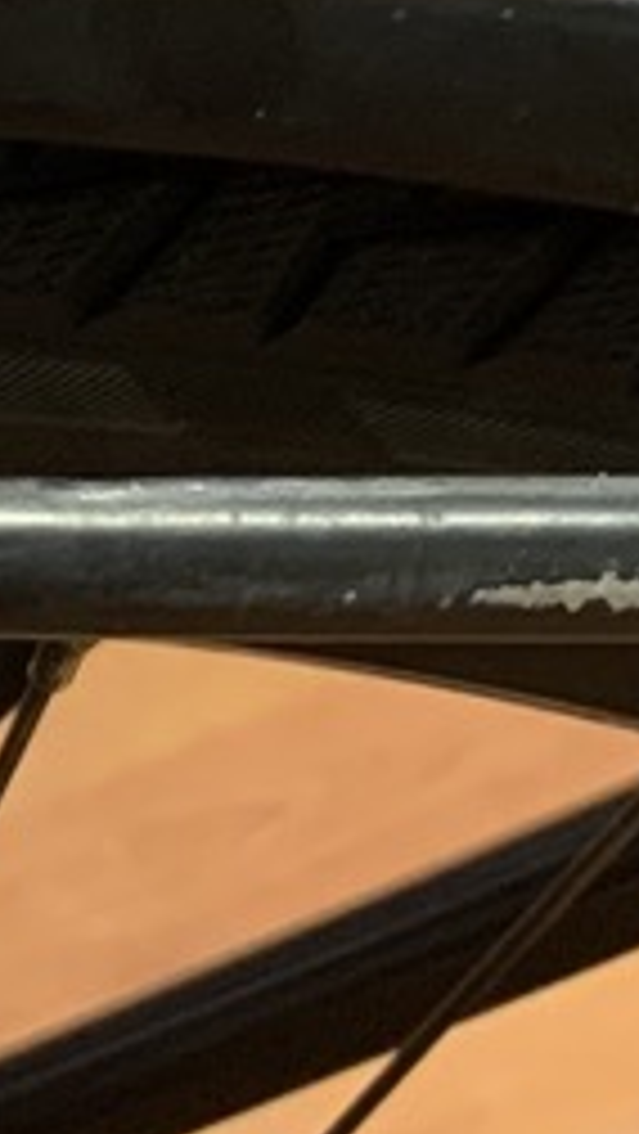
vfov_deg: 14.9
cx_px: -1048
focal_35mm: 144
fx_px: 4332
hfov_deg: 7.7
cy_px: 297
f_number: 1.8
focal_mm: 4.25
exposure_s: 1/33
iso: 320
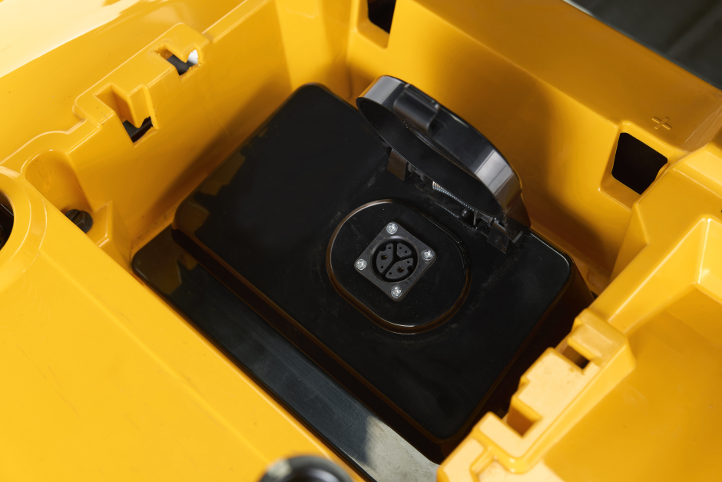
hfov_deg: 37.5
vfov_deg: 25.5
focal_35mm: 53
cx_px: 361
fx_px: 1063
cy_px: 241
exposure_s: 1/160
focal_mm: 53
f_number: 7.1
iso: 50
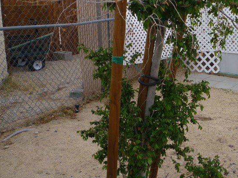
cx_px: 195
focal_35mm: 55
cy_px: 48
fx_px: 378
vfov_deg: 26.3
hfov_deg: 33.8
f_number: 3.3
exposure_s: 1/320
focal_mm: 5.2
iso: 80
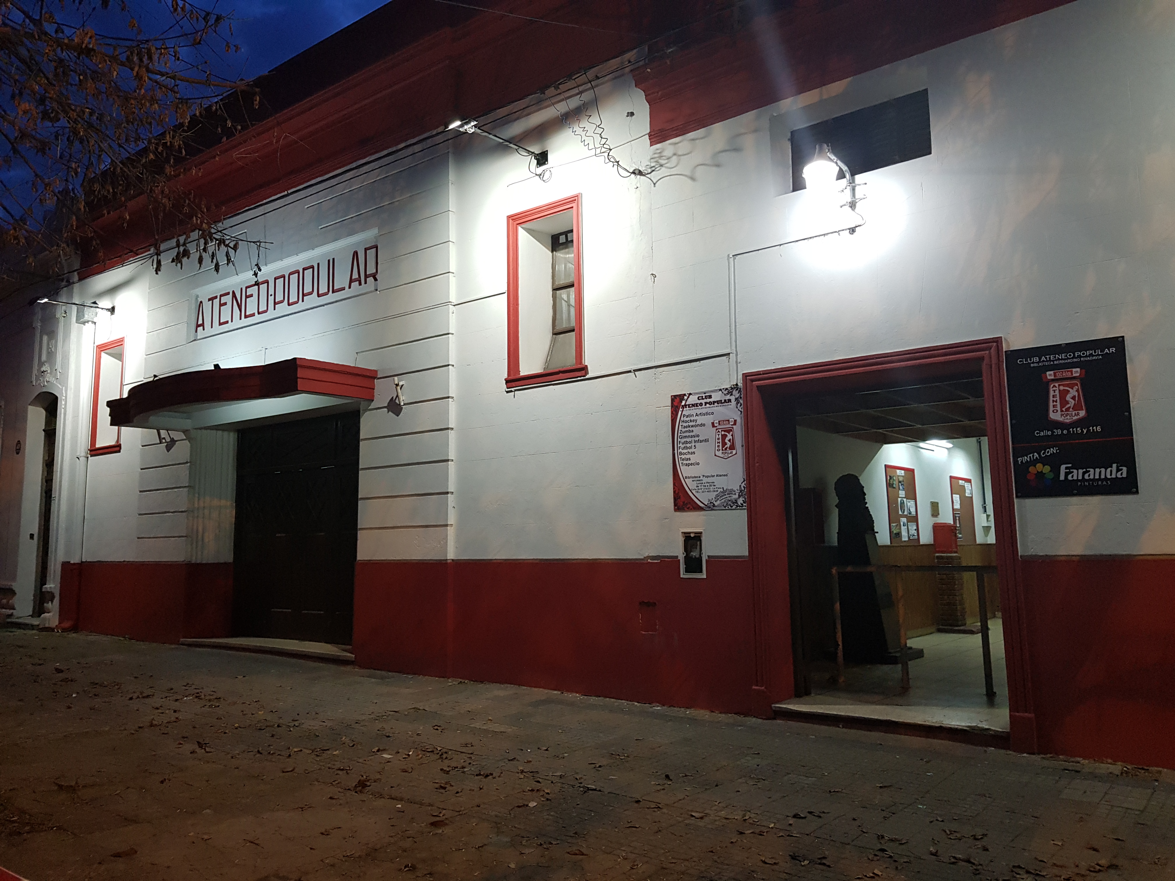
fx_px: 883
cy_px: 440
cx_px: 588
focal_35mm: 26
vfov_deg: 53.1
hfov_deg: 67.3
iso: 200
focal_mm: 4.2
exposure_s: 1/50
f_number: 1.7
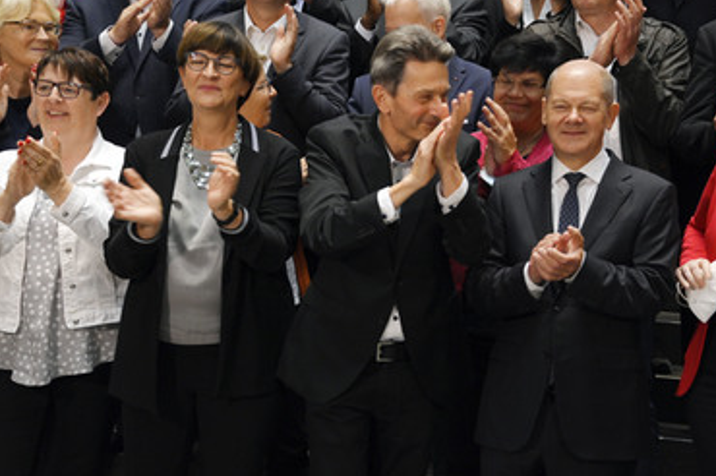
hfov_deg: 20.4
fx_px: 1987
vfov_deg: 13.7
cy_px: 232
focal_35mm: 100
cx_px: 390
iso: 3200
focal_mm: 82
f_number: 5.6
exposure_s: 1/160
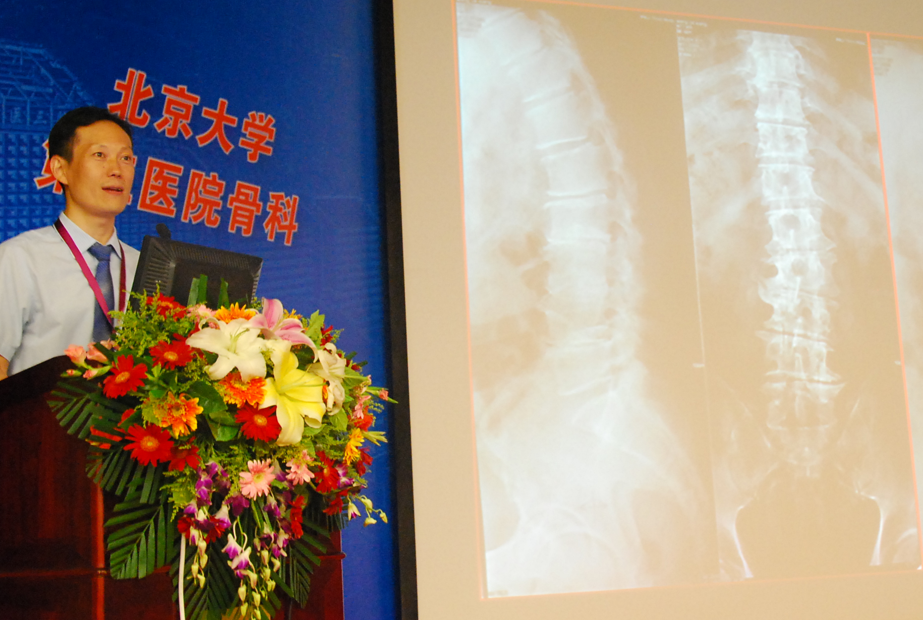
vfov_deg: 24.3
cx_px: 463
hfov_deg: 35.6
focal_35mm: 56
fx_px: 1439
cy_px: 278
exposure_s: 1/10
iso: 1600
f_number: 3.8
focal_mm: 24
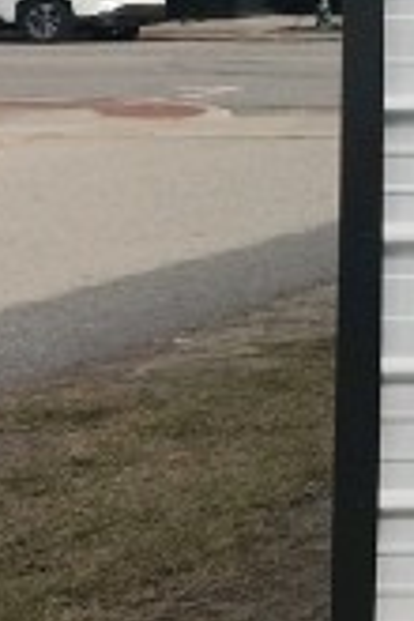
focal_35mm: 116
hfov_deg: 8.7
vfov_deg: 16.9
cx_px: 1419
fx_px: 2001
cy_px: -109
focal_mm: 5.4
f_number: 1.8
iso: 20
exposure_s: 1/1667
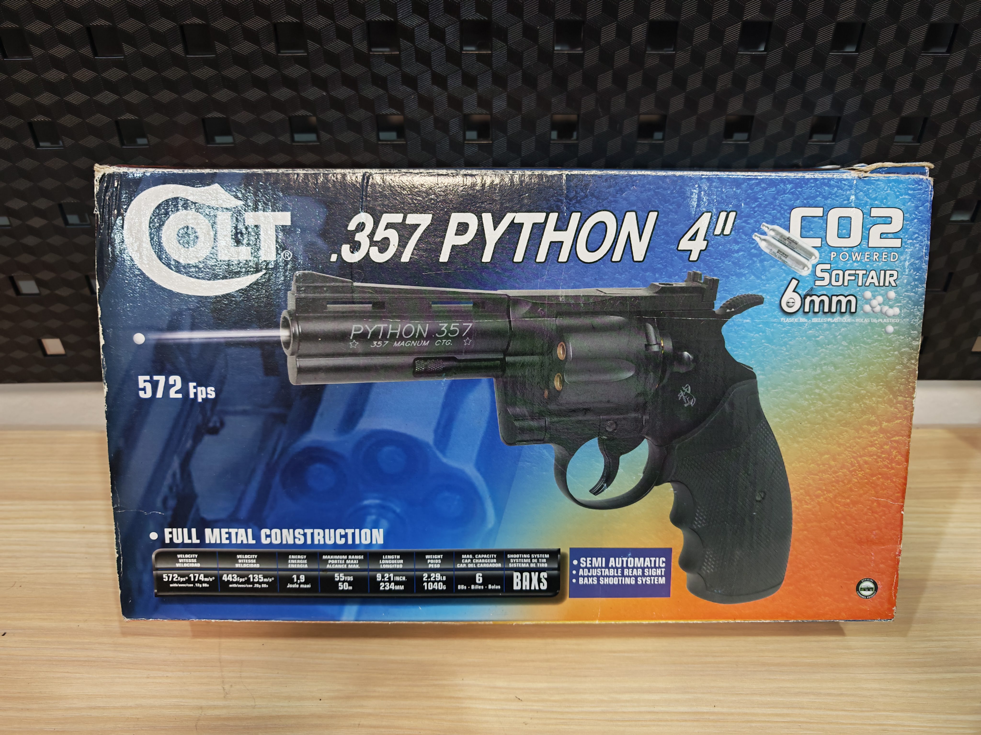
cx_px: 490
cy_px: 368
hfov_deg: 71.6
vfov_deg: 56.8
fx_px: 680
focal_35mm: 24
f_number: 2
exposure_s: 1/50
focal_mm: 6.83
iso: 250
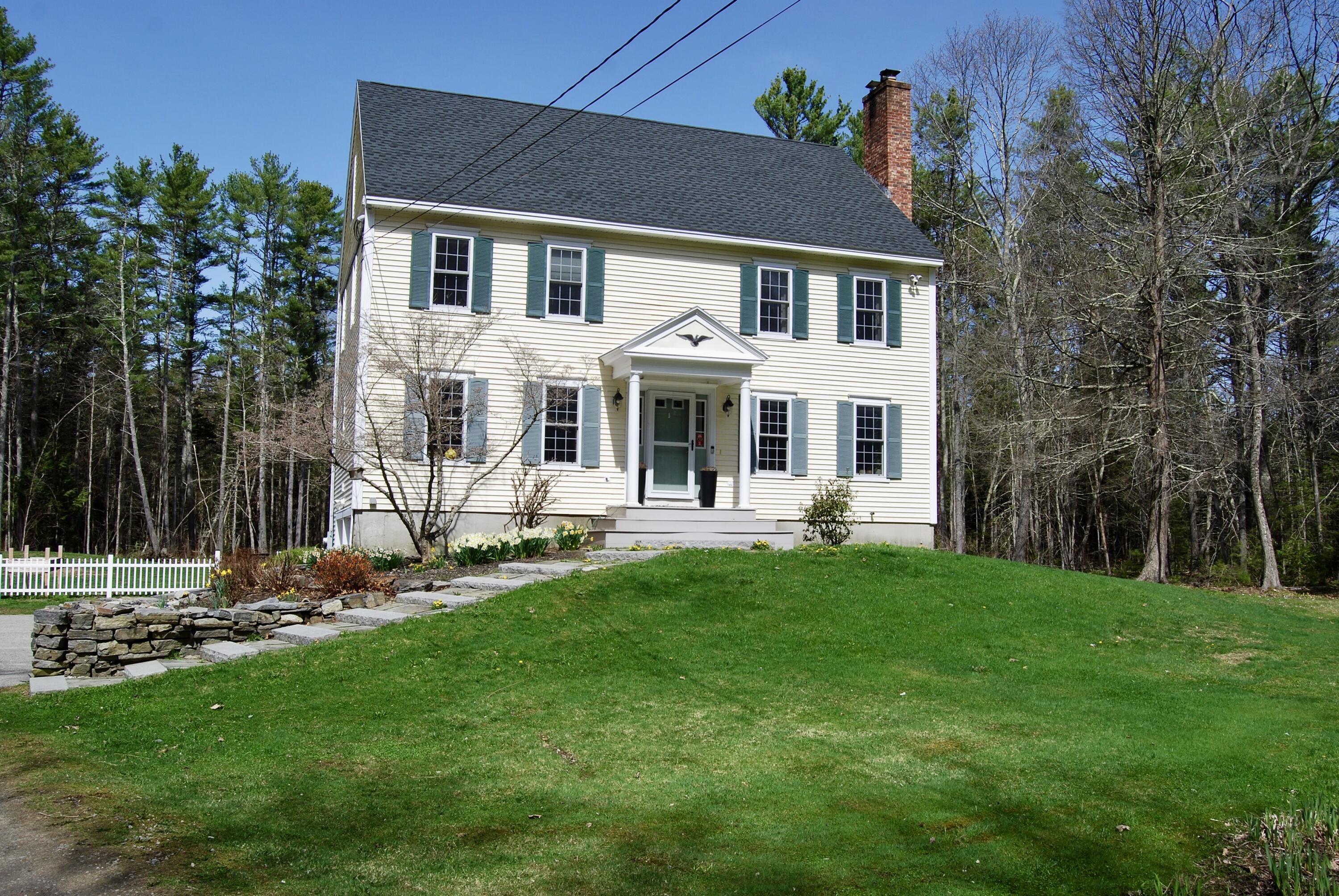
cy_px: 448
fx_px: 1117
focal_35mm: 30
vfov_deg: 43.7
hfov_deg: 61.9
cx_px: 670
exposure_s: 1/250
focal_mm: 20
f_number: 10
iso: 110
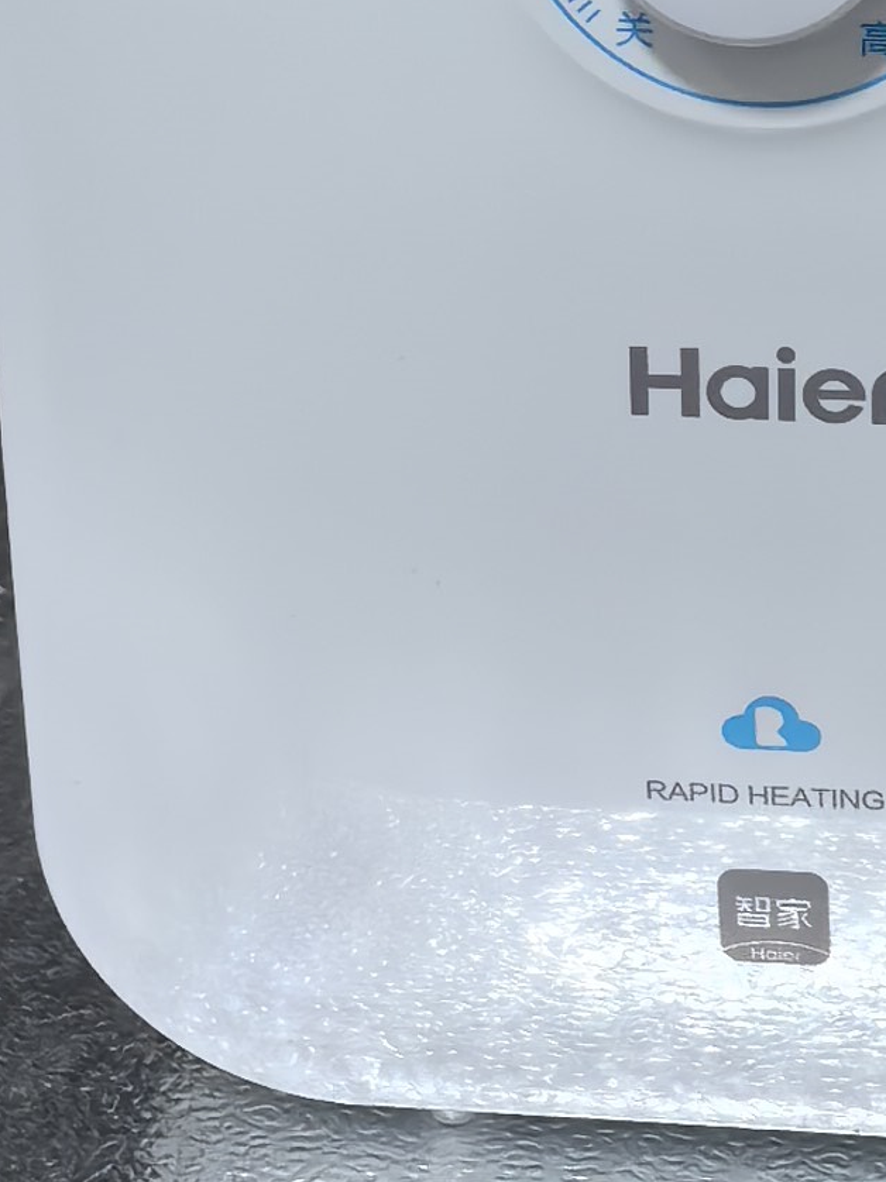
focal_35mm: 132
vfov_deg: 14.0
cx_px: 830
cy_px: -577
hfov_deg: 11.1
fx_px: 4507
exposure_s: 1/33.3
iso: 320
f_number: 2
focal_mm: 5.75
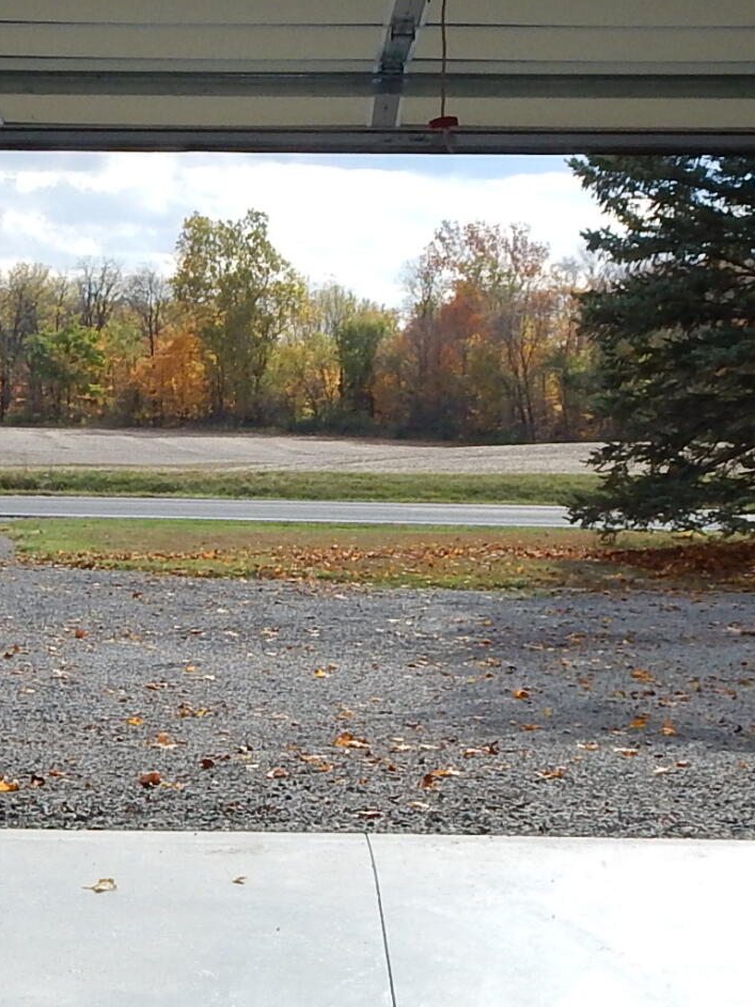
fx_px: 2036
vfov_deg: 27.7
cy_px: 423
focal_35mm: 70
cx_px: 258
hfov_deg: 20.9
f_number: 3
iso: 125
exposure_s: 1/1250
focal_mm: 4
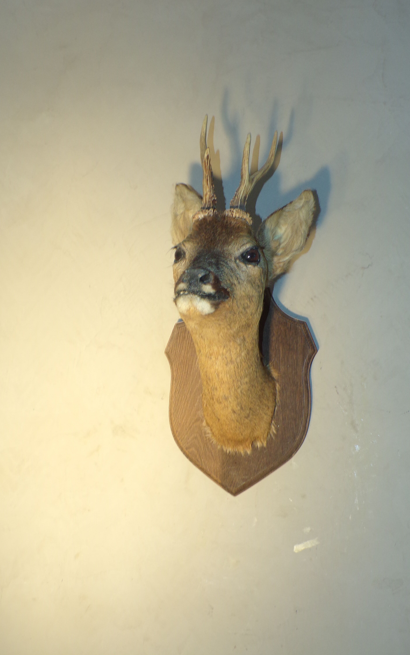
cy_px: 324
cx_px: 222
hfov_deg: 32.0
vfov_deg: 49.3
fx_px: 715
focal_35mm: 40
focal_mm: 6.6
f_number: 3.3
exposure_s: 1/34
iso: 136
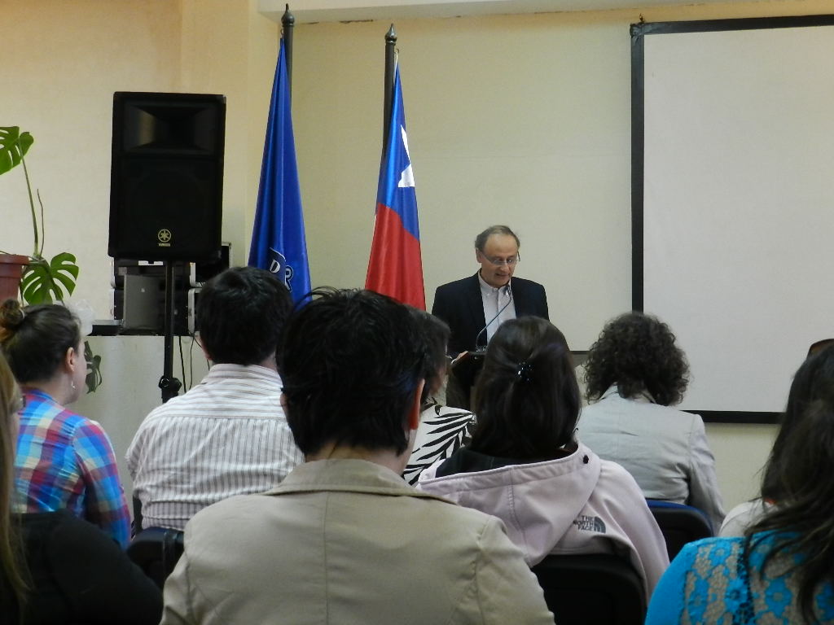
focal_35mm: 60
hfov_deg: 32.2
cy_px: 312
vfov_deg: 24.4
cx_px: 417
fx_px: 1446
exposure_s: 1/8
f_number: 4.6
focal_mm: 10.7
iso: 200
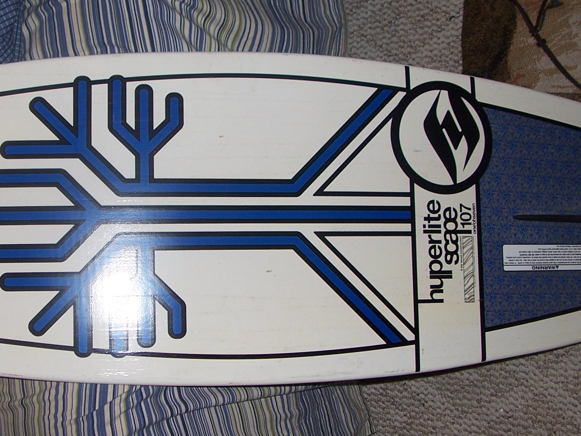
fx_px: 839
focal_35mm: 50
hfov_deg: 37.9
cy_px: 231
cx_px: 215
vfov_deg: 29.1
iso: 80
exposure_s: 1/60
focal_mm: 6
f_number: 2.8
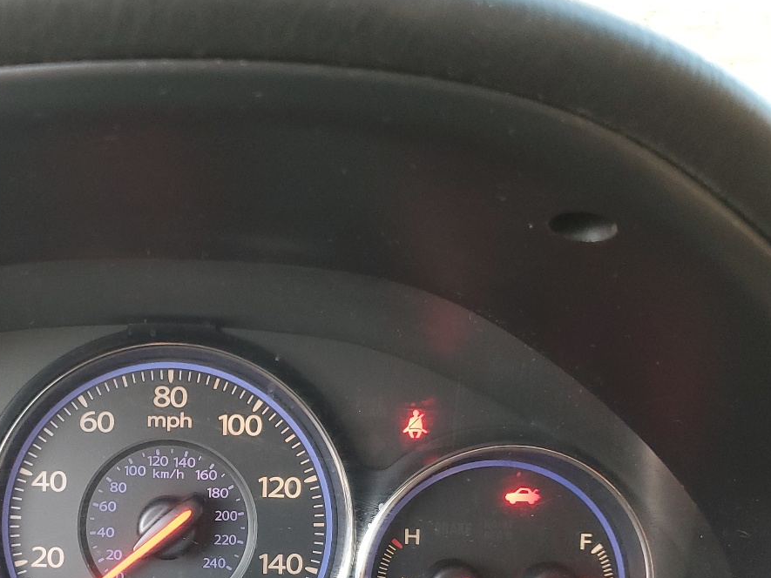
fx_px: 1047
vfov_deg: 30.0
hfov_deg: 39.1
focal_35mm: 47
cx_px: 168
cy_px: 478
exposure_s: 1/60.2
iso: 97
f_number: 1.5
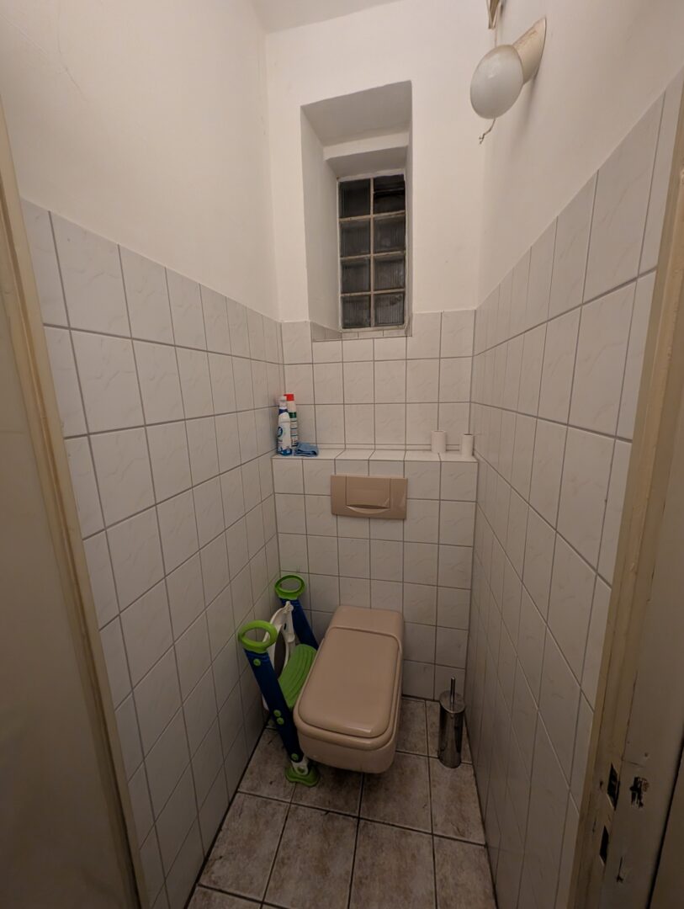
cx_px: 342
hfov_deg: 94.6
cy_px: 454
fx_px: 315
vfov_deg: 110.5
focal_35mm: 12
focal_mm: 2.23
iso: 852
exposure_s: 1/25
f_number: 1.95
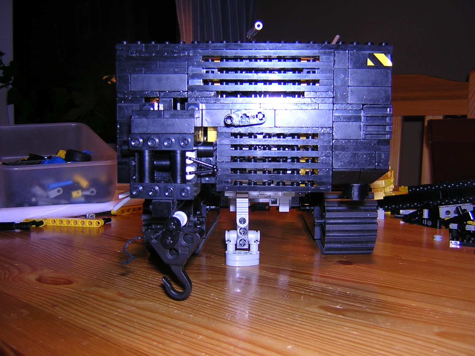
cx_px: 238
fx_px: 494
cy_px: 178
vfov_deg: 39.7
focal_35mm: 36
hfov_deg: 51.4
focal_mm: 4.7
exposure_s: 1/60.1
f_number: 2.6
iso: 100
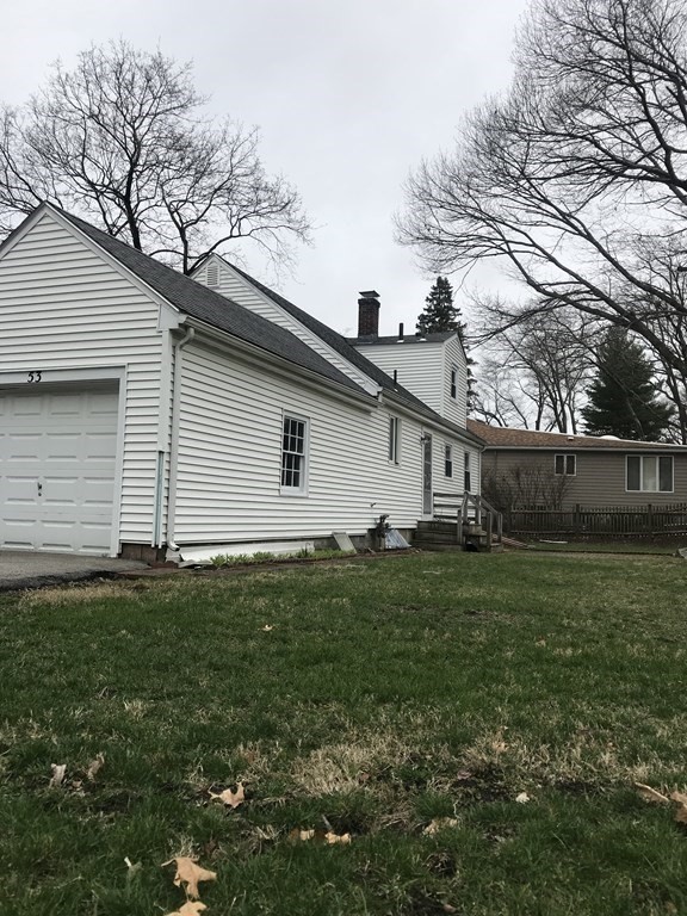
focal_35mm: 28
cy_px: 458
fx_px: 741
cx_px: 344
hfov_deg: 49.7
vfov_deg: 63.4
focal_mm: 3.99
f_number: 1.8
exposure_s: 1/1916
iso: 20
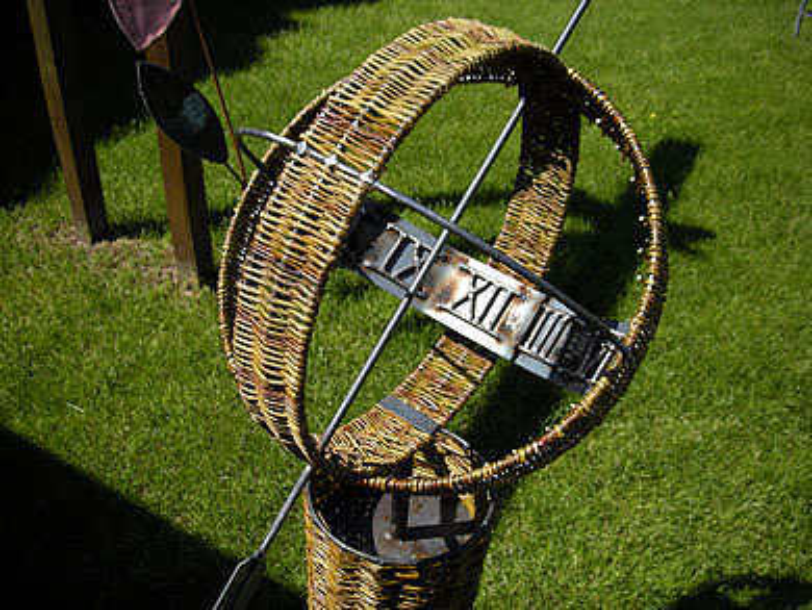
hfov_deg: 52.6
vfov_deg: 40.7
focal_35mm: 35
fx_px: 822
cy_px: 305
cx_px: 406
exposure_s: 1/262
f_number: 5.7
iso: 64
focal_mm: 5.7
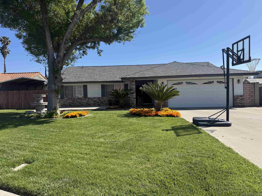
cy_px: 98
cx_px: 131
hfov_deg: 71.6
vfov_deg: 56.8
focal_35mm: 24
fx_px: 182
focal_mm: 6.76
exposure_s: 1/3597
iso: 80
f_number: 1.78
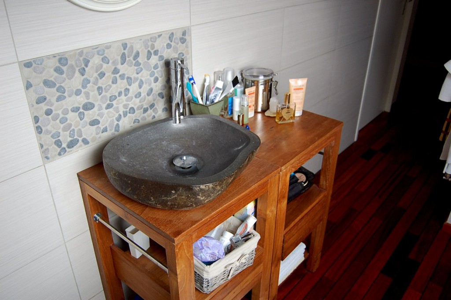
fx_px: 375
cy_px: 150
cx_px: 226
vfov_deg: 43.5
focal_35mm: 30
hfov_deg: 62.0
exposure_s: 1/60
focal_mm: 20
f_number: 4
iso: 400
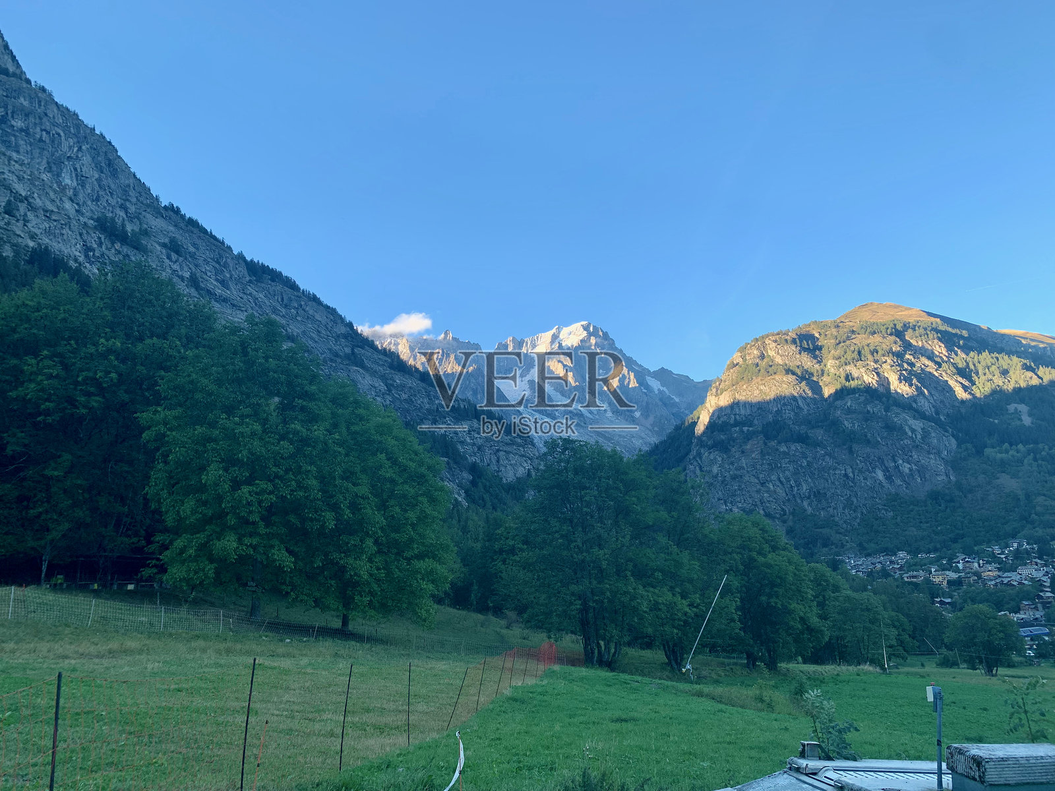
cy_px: 396
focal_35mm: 26
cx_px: 528
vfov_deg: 53.1
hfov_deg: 67.3
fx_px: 792
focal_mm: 4.25
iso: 25
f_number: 1.8
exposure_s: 1/446
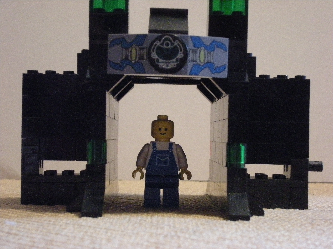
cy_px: 124
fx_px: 981
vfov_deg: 14.5
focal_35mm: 102
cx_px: 166
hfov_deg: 19.3
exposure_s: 1/2.9
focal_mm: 17
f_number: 5.6
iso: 800
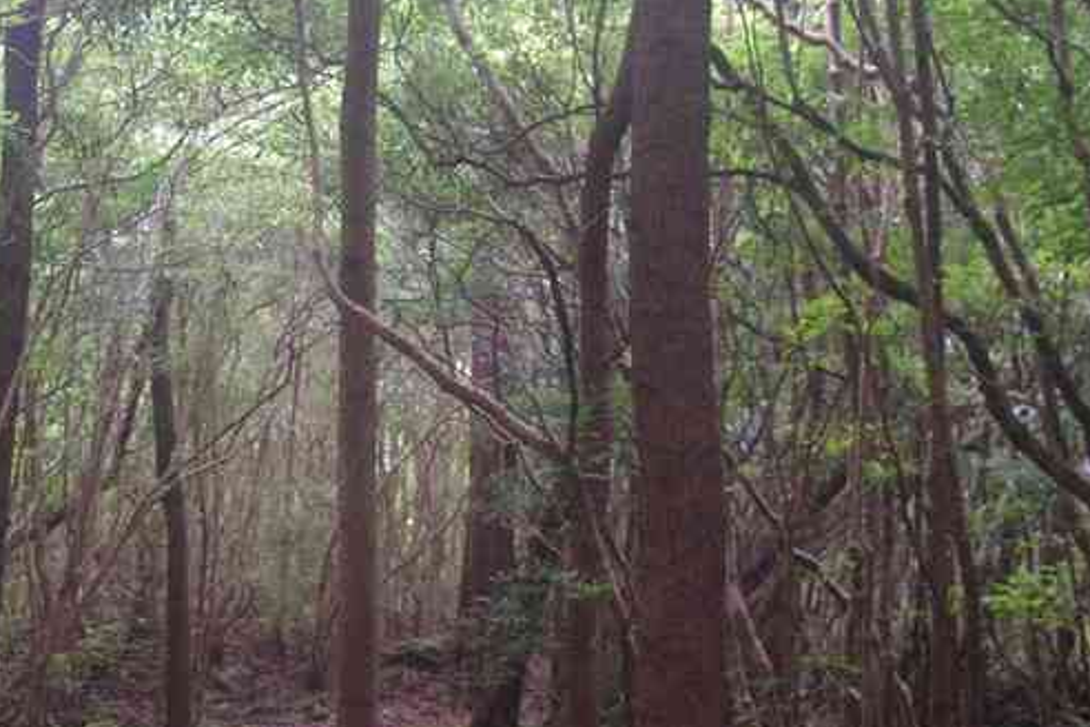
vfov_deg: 21.2
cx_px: 125
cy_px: 364
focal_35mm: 64
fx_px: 1938
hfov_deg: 30.2
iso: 3200
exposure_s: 1/25
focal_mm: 21
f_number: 4
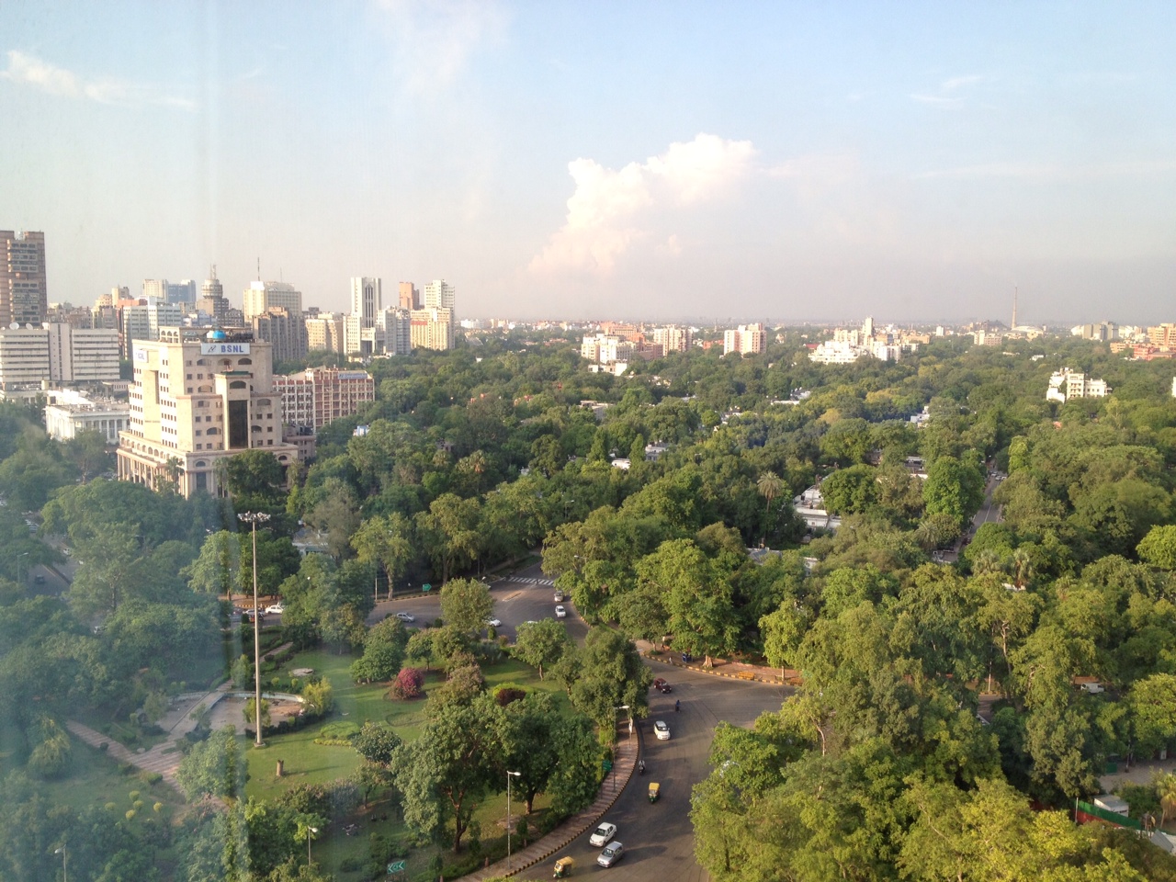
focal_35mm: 35
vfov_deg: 40.7
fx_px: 1189
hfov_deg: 52.6
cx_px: 588
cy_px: 441
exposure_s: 1/270
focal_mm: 4.28
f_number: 2.4
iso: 50
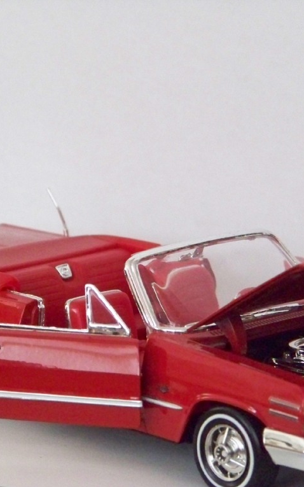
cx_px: 180
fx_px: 3460
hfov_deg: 5.0
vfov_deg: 8.0
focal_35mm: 261
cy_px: 244
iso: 882
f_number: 3.6
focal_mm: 29.3
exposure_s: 1/50
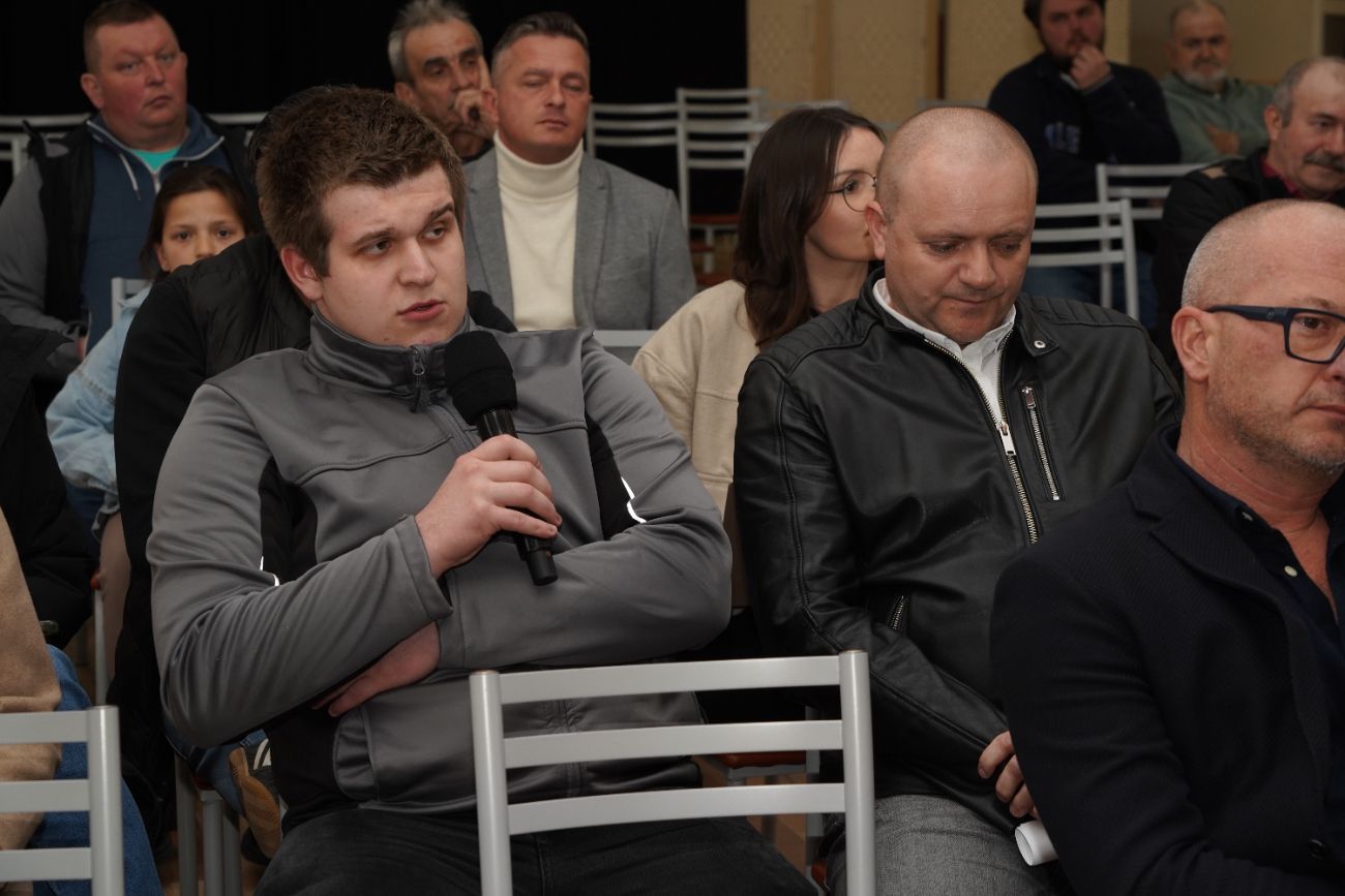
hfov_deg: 24.8
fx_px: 3064
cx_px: 672
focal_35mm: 82
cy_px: 448
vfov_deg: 16.7
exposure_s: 1/100
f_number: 8
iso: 1000
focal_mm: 82
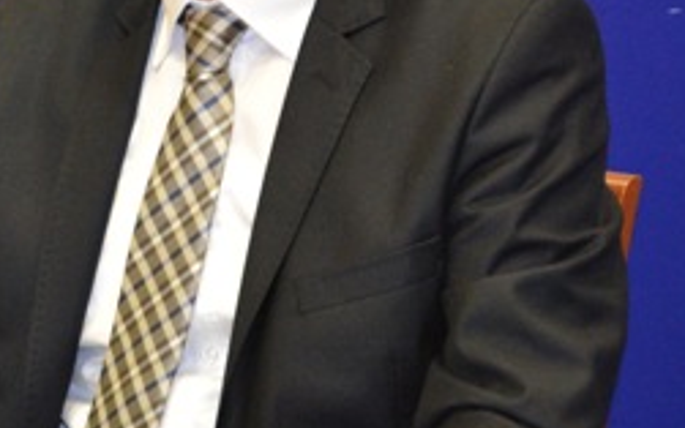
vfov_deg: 6.1
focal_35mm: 214
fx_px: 4002
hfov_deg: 9.7
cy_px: -12
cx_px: -115
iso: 2500
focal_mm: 55
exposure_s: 1/60
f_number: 5.6
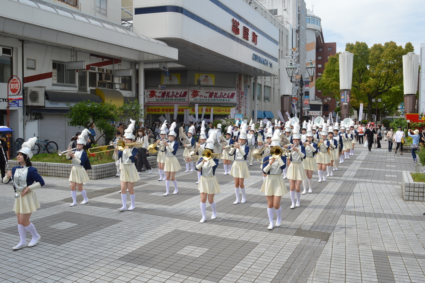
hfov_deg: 62.0
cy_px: 142
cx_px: 212
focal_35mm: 30
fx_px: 354
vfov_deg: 43.5
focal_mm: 20
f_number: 10
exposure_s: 1/400
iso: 400
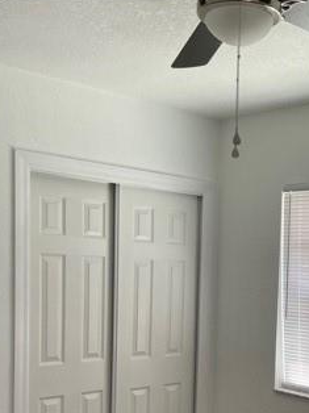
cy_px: 309
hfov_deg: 26.8
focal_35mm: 53
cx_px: 260
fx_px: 632
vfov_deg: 35.4
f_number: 1.6
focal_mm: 4.2
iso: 40
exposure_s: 1/121
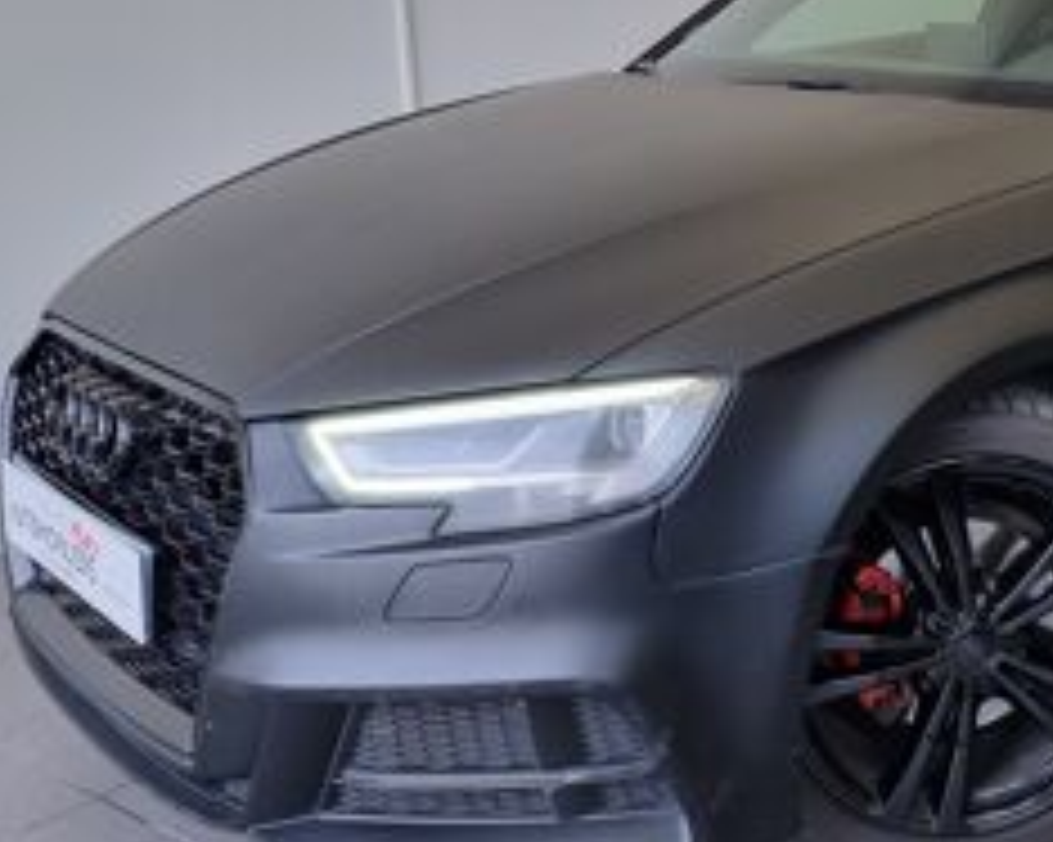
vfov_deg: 28.7
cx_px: 1004
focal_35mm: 52
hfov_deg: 33.5
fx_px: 1620
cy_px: 221
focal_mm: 5.4
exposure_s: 1/100
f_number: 1.8
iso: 64
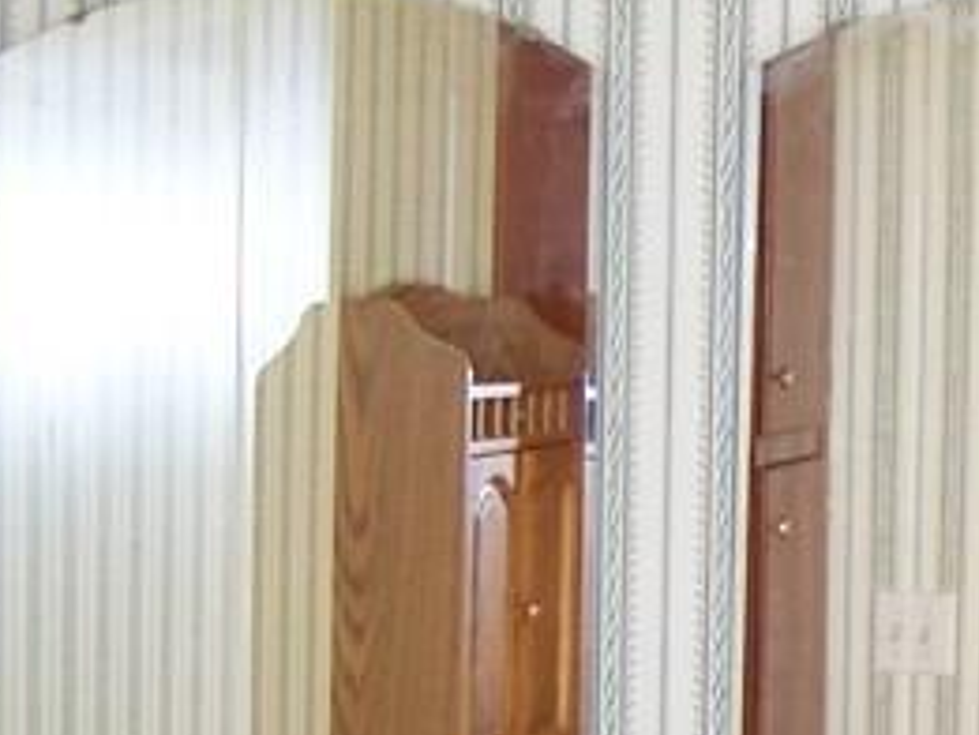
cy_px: 855
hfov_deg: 12.9
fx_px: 4216
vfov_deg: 9.8
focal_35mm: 149
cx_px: 1170
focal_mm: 6.3
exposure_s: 1/80
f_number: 2.8
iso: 140
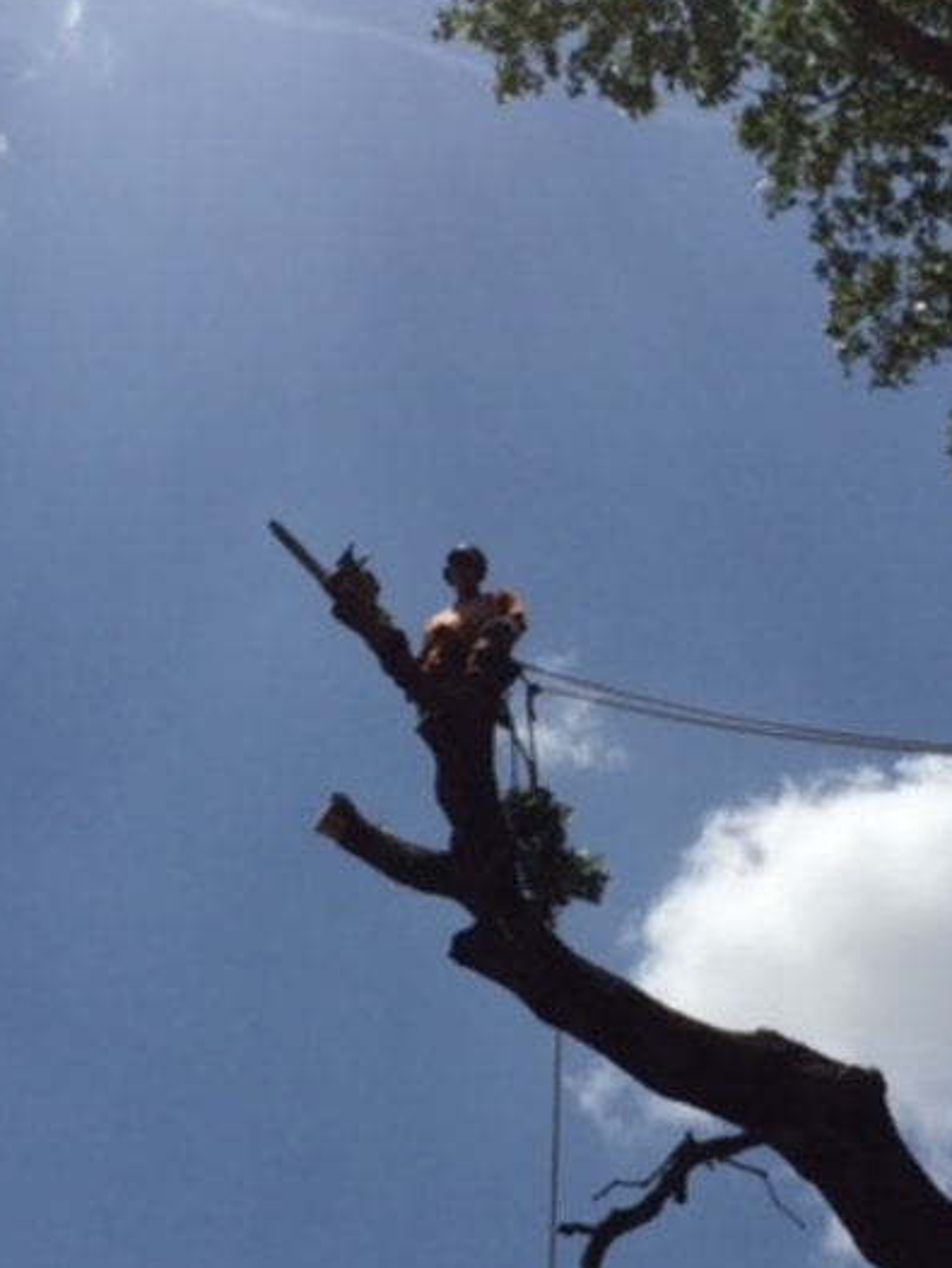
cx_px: 453
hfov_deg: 25.7
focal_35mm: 57
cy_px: 728
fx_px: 2088
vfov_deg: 33.7
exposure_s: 1/5882
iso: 40
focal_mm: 4.12
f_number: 2.2
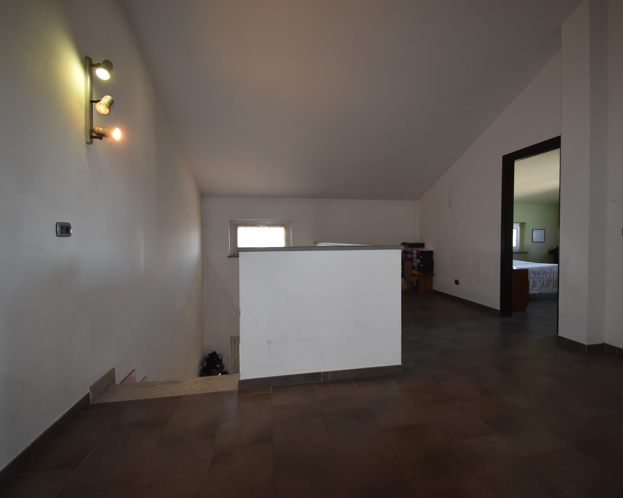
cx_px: 349
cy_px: 250
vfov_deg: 77.0
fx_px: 313
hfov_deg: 89.2
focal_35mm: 17
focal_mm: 10
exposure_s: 1/80
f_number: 4.5
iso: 800
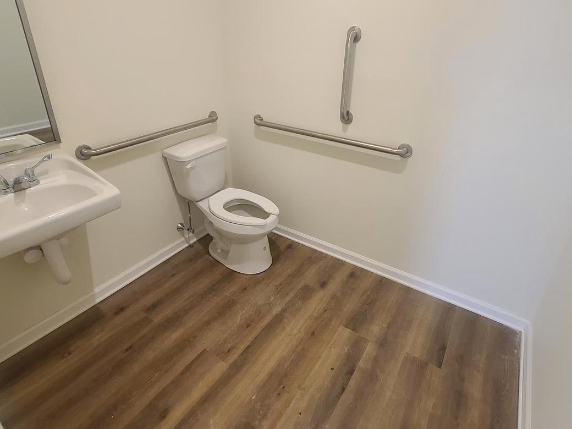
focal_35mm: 18
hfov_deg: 87.7
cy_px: 185
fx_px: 297
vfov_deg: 71.2
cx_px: 300
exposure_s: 1/59
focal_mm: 2.2
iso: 320
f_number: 2.2
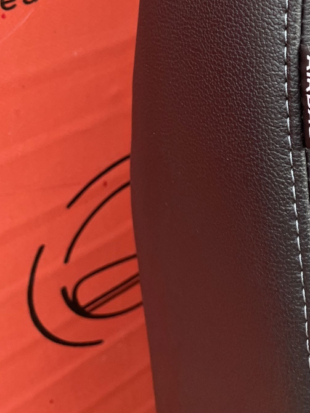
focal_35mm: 62
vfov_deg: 29.3
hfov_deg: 22.4
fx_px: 741
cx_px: 337
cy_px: 4
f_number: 1.6
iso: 100
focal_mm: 5.1
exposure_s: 1/121
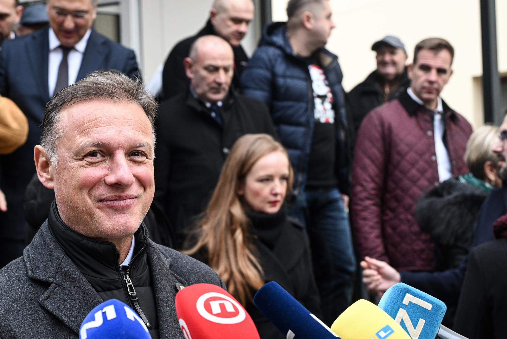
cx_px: 254
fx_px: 676
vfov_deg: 28.1
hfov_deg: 41.1
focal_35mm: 48
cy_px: 170
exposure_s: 1/500
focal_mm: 48
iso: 1000
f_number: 4.5
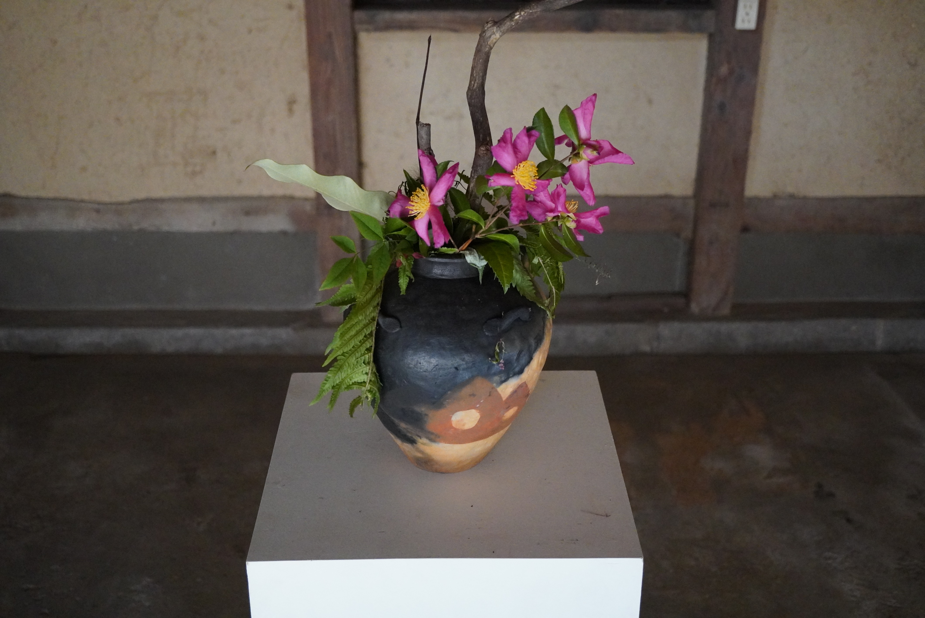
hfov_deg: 43.6
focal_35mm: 45
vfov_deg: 29.9
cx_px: 462
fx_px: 1157
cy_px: 309
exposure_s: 1/125
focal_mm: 30
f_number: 3.5
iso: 6400
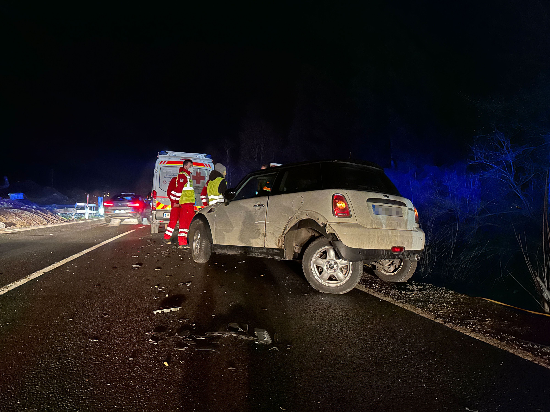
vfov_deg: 56.8
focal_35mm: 24
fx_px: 381
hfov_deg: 71.6
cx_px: 275
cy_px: 206
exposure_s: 1/14
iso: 2000
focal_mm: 6.86
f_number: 1.78
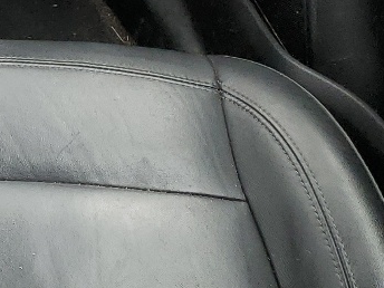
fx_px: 1342
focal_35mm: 121
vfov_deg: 11.7
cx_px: -449
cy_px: -154
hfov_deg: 13.3
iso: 50
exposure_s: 1/154
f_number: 1.5
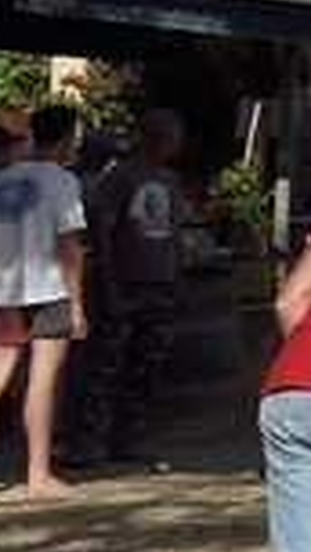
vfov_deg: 3.9
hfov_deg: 2.0
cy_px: -797
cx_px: 2748
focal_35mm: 547
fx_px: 8024
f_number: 14
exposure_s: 1/250
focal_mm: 50
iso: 200
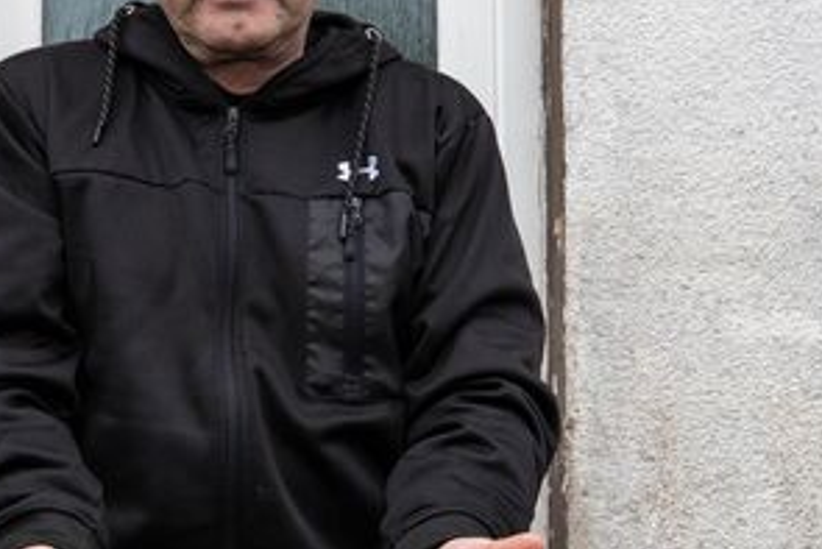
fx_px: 1485
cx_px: 231
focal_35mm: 65
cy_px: 314
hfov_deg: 30.5
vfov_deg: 20.9
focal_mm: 24
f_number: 5
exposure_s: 1/200
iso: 400
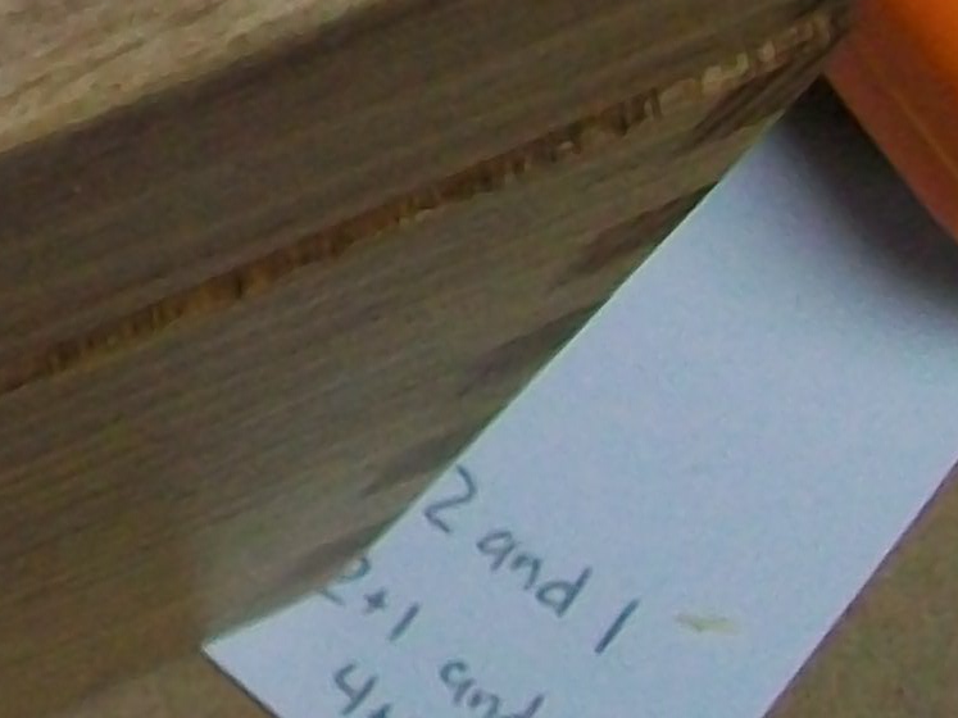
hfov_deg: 11.4
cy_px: -823
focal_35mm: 157
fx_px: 4344
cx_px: -959
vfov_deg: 8.8
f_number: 2.8
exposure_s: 1/40
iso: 160
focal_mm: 5.7
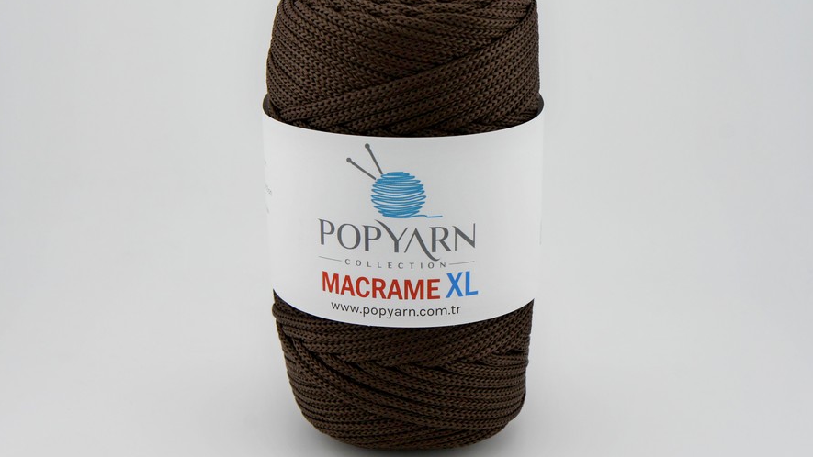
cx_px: 405
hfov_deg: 32.1
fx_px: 1413
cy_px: 206
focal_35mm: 66
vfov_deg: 18.4
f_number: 8
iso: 200
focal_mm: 41
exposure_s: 1/320
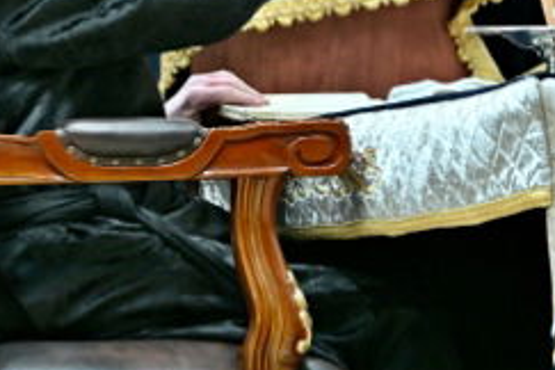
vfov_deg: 3.2
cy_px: -3
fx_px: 6629
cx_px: 247
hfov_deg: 4.8
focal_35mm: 430
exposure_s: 1/320
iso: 250
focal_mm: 102
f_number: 2.8
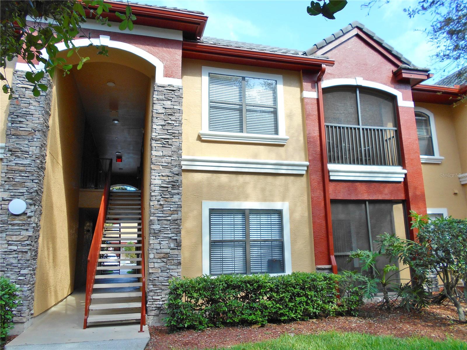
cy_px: 175
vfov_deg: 53.1
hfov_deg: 67.3
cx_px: 234
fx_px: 351
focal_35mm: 26
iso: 80
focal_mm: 4.6
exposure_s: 1/200
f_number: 3.2
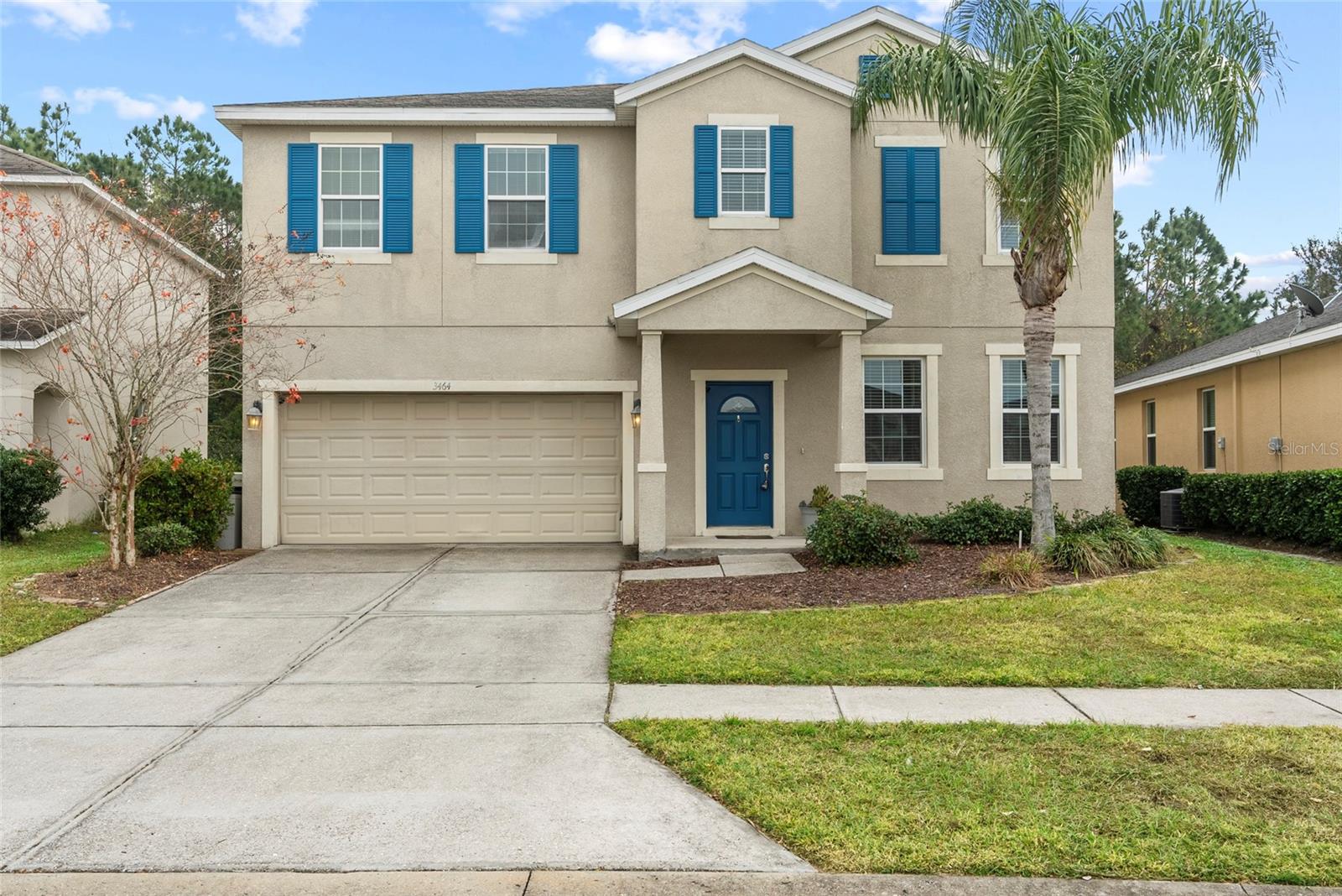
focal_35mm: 30
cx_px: 671
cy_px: 448
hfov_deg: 61.9
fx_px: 1119
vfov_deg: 43.6
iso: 100
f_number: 8
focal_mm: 30
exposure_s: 1/25
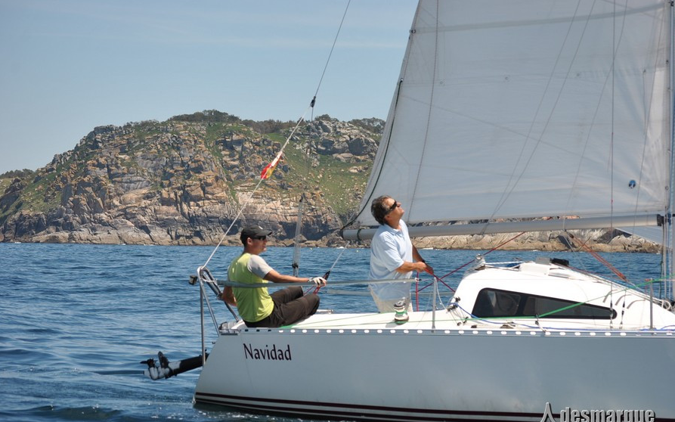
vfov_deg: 10.0
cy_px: 214
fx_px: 2401
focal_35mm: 131
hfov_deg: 16.0
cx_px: 337
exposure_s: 1/500
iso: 100
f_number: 5.6
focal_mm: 85
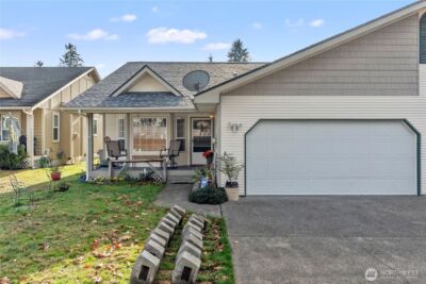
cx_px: 213
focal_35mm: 24
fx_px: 284
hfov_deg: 73.7
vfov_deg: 53.2
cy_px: 142
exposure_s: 1/500
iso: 640
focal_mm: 16
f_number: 7.1
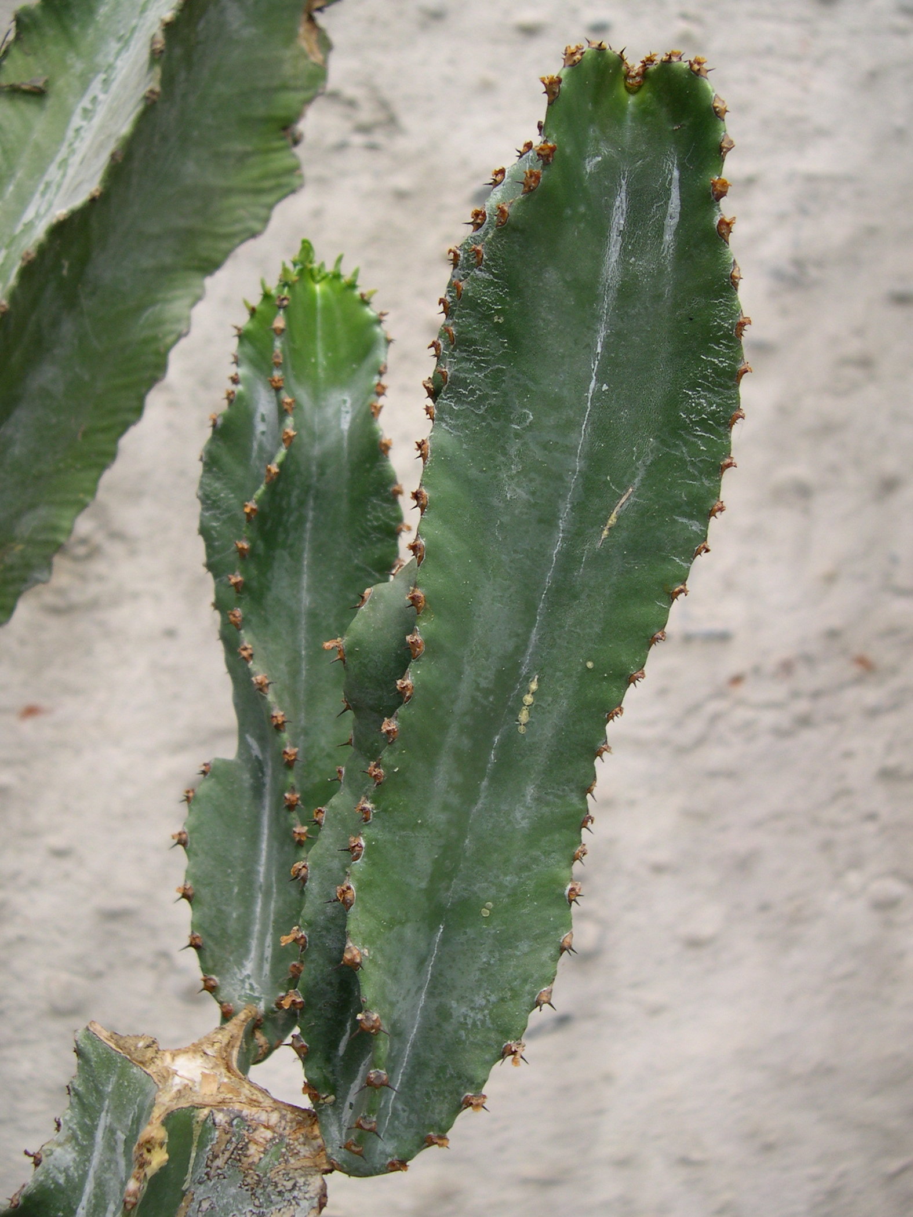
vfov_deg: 49.0
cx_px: 456
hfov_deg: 37.7
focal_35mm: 38
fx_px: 1336
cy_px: 608
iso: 100
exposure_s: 1/304
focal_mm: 8
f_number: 2.8
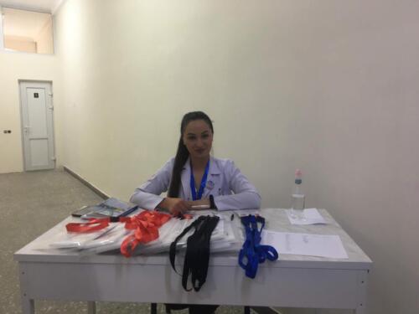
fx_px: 351
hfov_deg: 61.7
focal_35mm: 29
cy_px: 157
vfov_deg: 48.2
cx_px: 210
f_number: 2.2
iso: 80
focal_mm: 4.15
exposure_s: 1/33
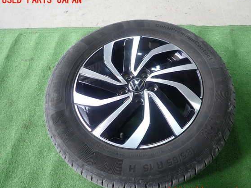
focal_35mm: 27
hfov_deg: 65.2
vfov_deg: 51.4
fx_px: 196
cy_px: 96
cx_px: 135
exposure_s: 1/80
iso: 100
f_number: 2
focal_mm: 4.5
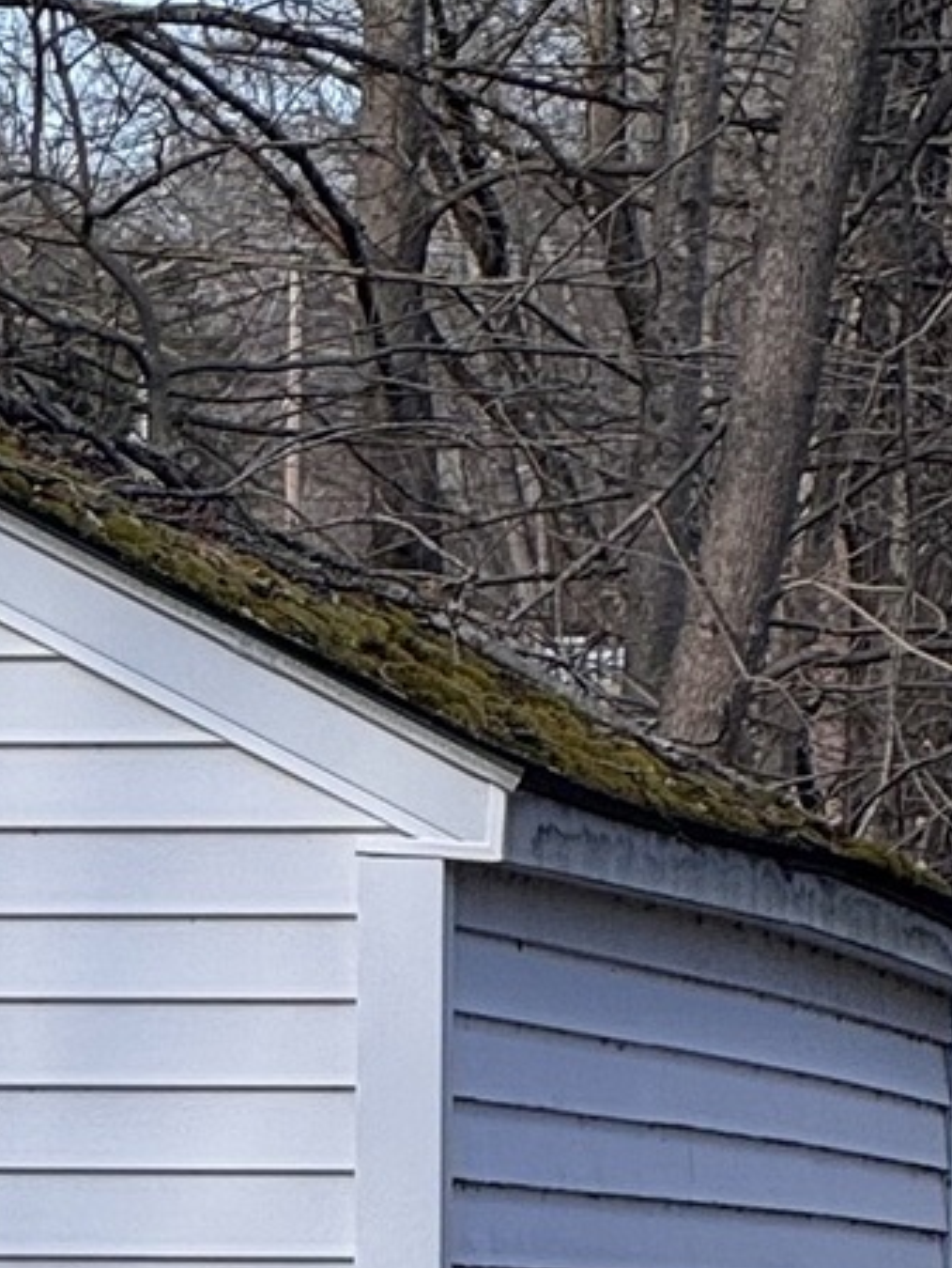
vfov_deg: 5.0
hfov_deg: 3.7
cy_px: 1967
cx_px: -966
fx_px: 14434
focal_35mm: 394
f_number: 2.8
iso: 25
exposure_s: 1/368
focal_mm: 9
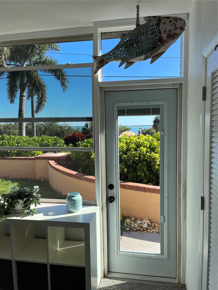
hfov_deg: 53.1
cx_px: 109
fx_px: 218
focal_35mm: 26
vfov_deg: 67.3
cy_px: 145
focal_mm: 5.1
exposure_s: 1/871
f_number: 1.6
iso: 50
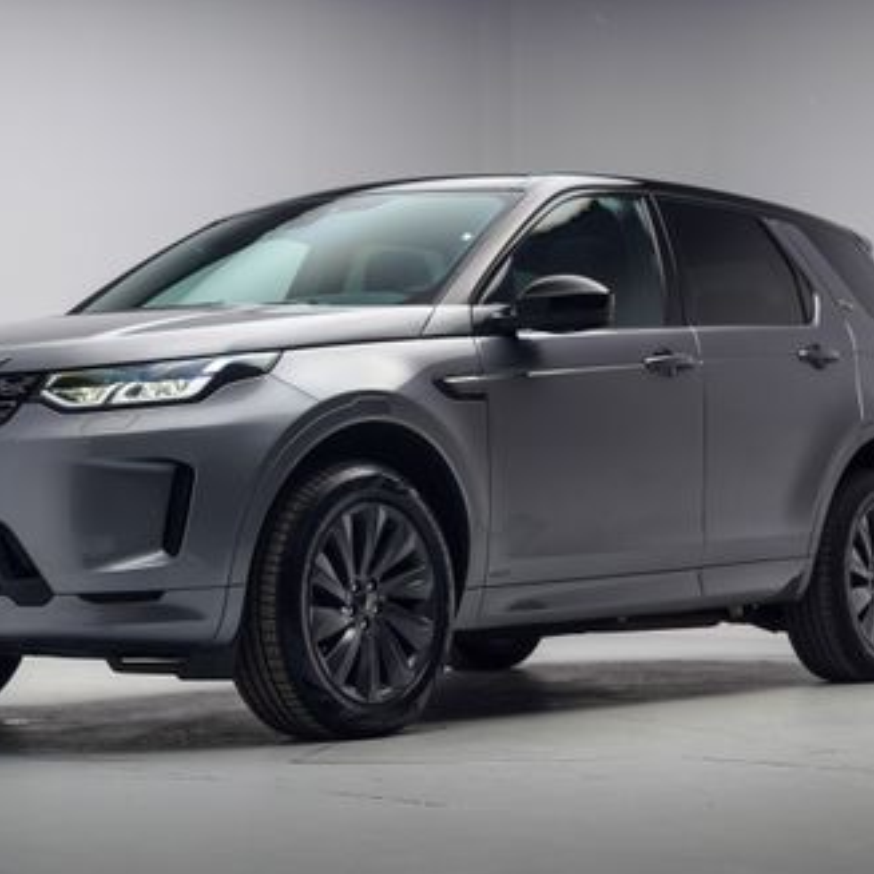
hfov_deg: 26.4
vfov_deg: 26.5
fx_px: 1857
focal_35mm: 65
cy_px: 442
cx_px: 345
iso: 100
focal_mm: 50
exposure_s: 1/13
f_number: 4
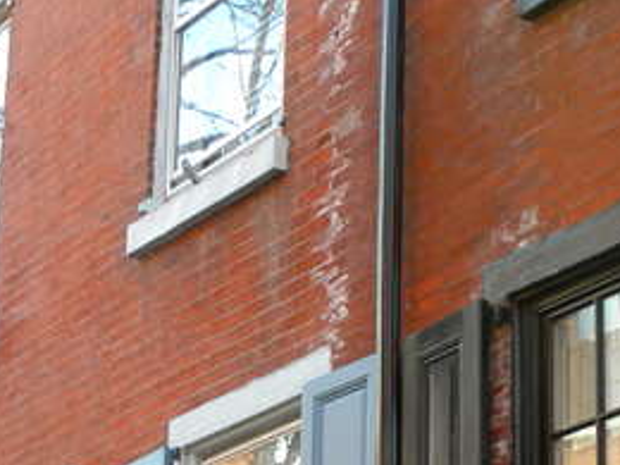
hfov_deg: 17.2
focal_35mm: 114
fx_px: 2042
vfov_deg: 12.6
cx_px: 176
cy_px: 577
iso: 64
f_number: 3.5
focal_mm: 6.6
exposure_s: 1/61.2
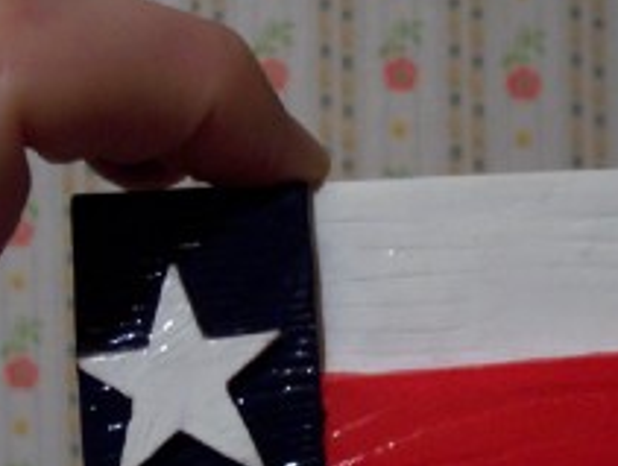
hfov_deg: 27.7
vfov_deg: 21.0
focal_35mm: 70
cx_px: 343
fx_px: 1252
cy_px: 311
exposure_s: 1/30
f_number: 2.8
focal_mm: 5.6
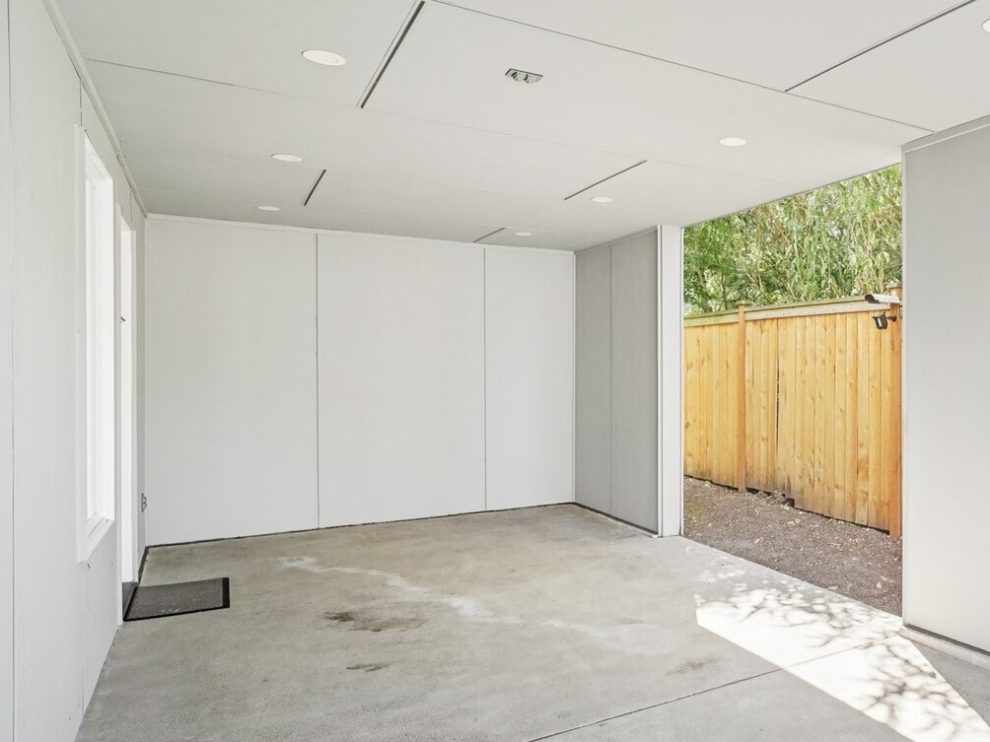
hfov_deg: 60.4
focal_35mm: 26
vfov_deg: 53.0
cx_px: 828
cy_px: 396
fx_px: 744
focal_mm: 16
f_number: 8
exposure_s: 1/100
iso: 1600
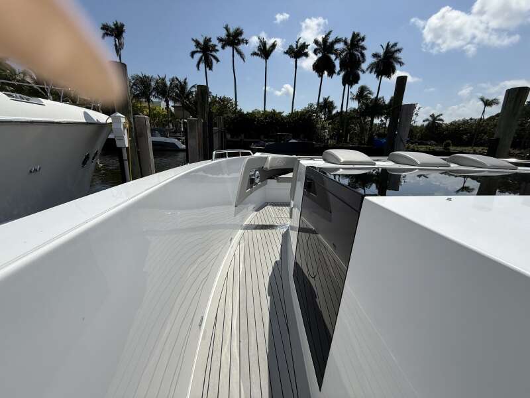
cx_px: 265
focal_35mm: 14
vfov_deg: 85.7
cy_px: 199
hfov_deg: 102.1
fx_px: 214
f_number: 2.2
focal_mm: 2.22
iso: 50
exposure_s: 1/5155
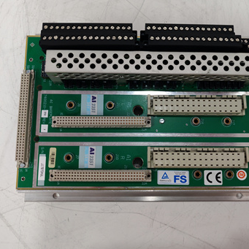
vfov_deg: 47.2
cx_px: 137
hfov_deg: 47.1
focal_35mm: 35
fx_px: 285
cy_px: 114
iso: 200
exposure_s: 1/100
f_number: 1.95
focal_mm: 5.52
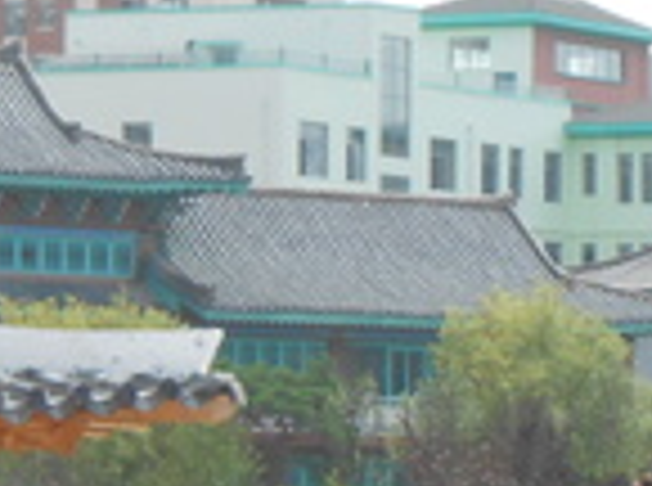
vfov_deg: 5.4
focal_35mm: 271
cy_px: 785
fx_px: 5092
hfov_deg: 7.1
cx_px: 1201
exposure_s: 1/320
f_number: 5.2
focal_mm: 10
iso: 80
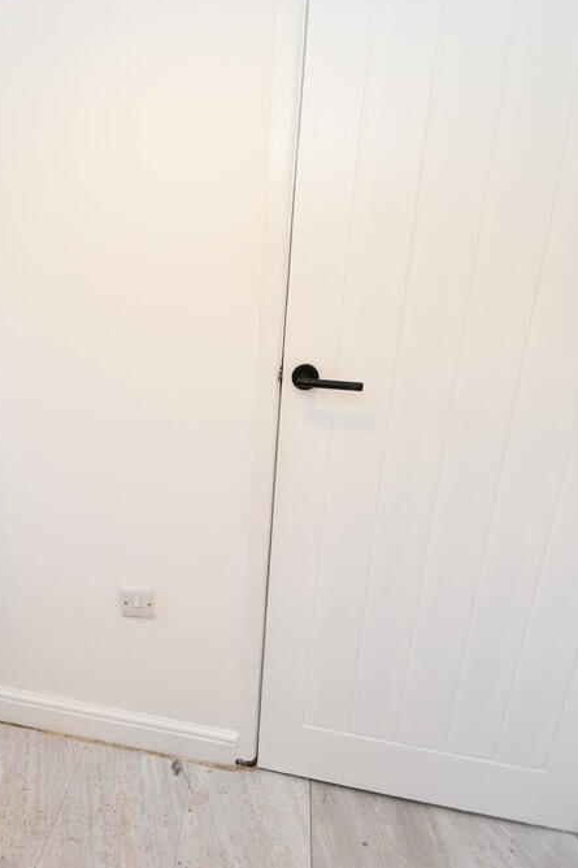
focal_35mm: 23
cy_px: 427
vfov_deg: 76.1
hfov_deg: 52.7
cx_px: 147
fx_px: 554
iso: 800
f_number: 5
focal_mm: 10
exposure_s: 1/100
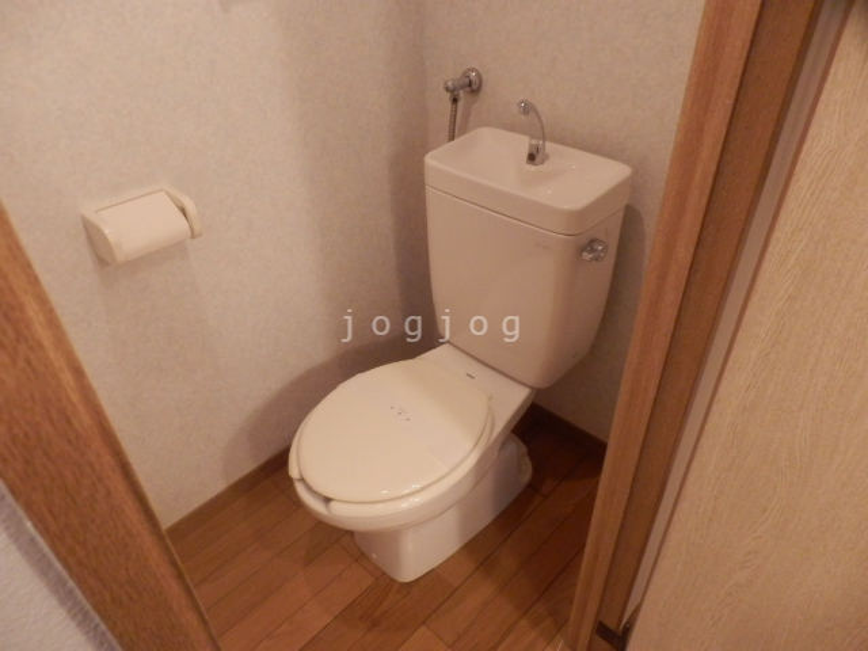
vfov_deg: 56.8
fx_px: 602
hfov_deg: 71.6
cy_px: 326
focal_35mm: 24
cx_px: 434
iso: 800
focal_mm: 4.2
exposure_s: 1/30
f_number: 3
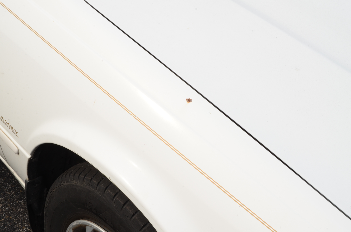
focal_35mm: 52
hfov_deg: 37.9
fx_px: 511
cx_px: 176
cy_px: 116
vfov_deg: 25.6
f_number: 25
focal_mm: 35
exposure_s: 1/80
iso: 400
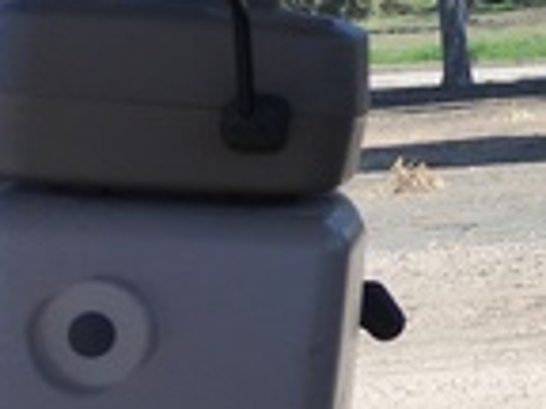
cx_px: 1172
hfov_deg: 12.6
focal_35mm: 133
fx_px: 2098
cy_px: 36
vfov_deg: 11.1
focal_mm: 4.15
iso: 25
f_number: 2.2
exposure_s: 1/680
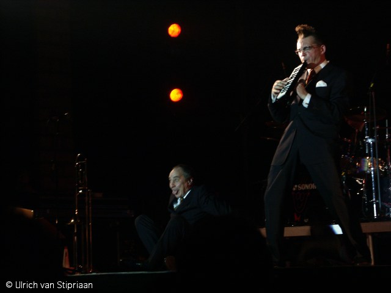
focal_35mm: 105
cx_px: 196
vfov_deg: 14.1
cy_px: 146
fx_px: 1186
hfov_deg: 18.7
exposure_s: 1/30
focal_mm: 25.97
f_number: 3.5
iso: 200
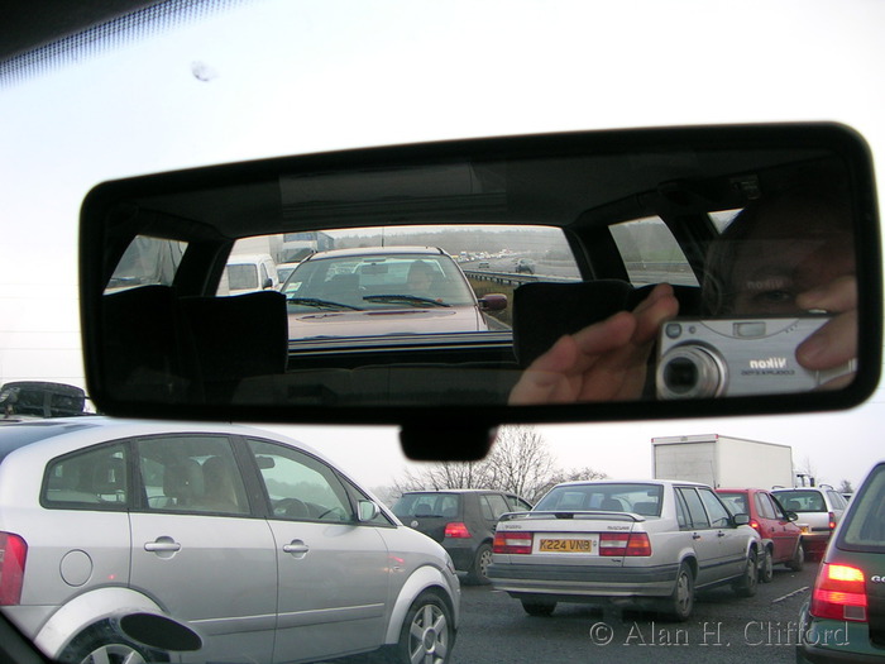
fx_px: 895
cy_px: 332
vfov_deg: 40.7
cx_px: 442
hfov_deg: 52.6
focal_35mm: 35
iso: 50
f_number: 2.8
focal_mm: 5.4
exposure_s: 1/39
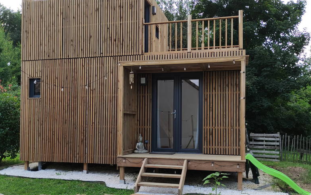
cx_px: 156
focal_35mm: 27
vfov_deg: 45.8
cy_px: 115
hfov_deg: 68.4
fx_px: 229
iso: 100
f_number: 1.89
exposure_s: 1/192
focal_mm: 5.43
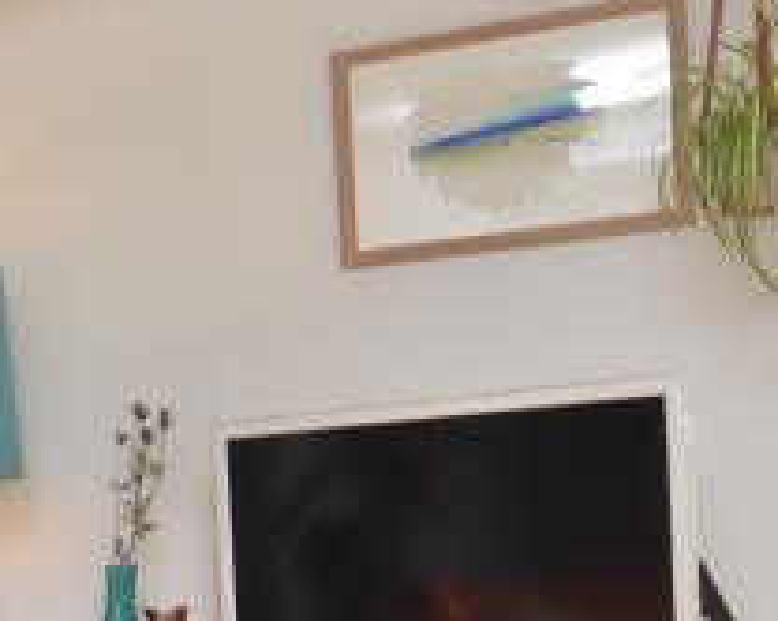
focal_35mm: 76
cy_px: 642
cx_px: -539
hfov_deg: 19.8
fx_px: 1756
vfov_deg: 19.4
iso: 400
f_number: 5.6
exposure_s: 1/125
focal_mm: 11
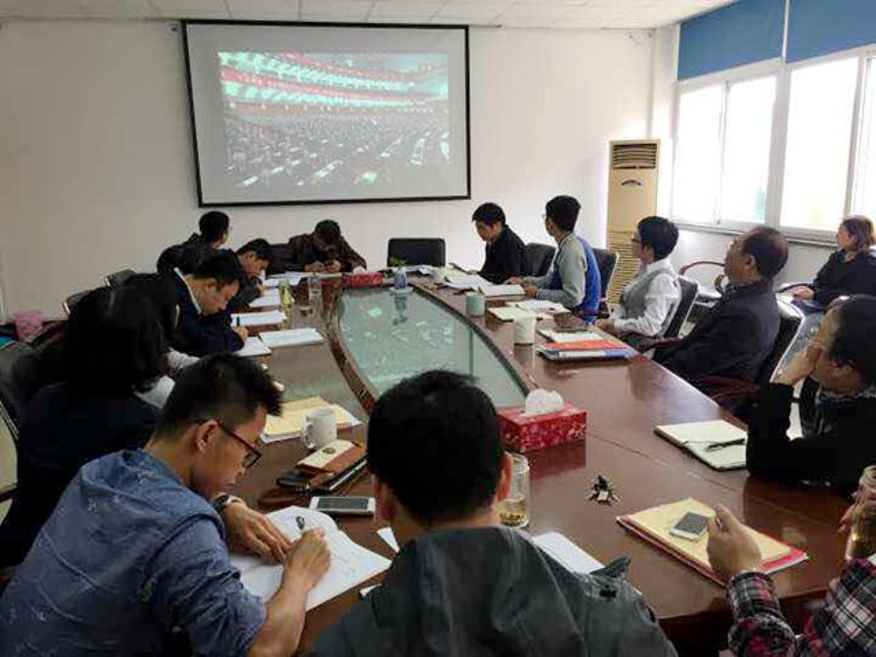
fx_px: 734
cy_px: 328
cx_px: 438
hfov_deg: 61.7
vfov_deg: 48.2
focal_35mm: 29
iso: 32
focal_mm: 4.15
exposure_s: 1/33
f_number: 2.2
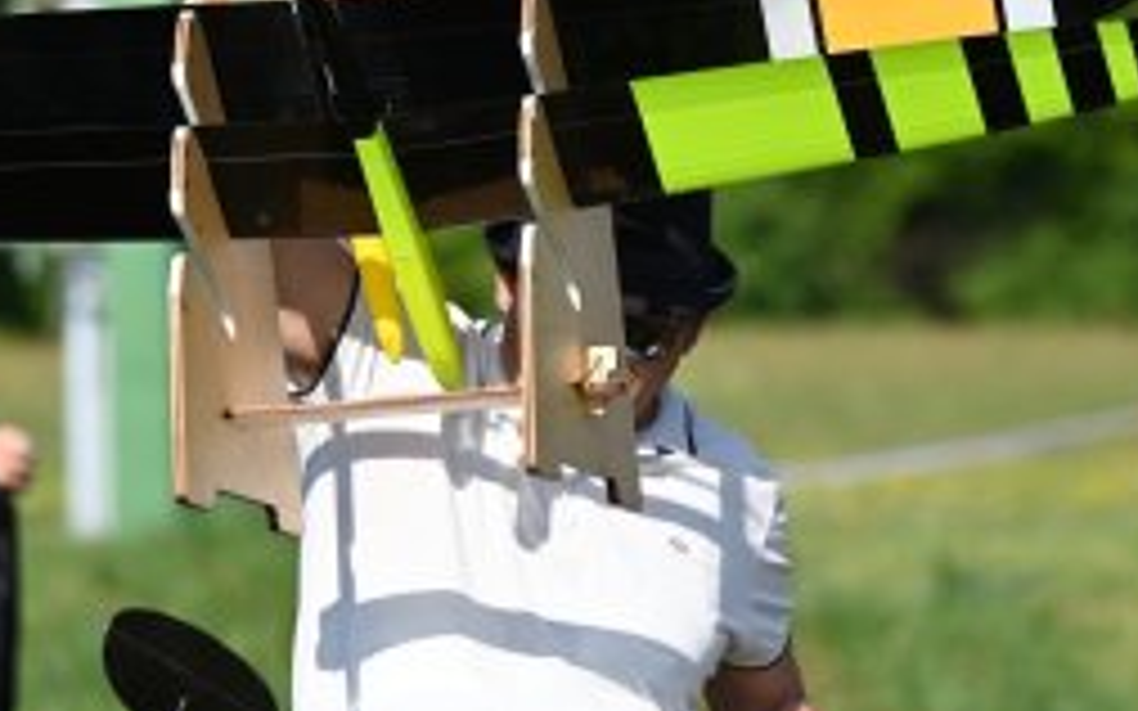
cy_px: 14
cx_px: 448
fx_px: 13054
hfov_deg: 5.0
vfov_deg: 3.1
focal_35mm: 421
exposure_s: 1/2000
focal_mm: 210
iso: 320
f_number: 5.6
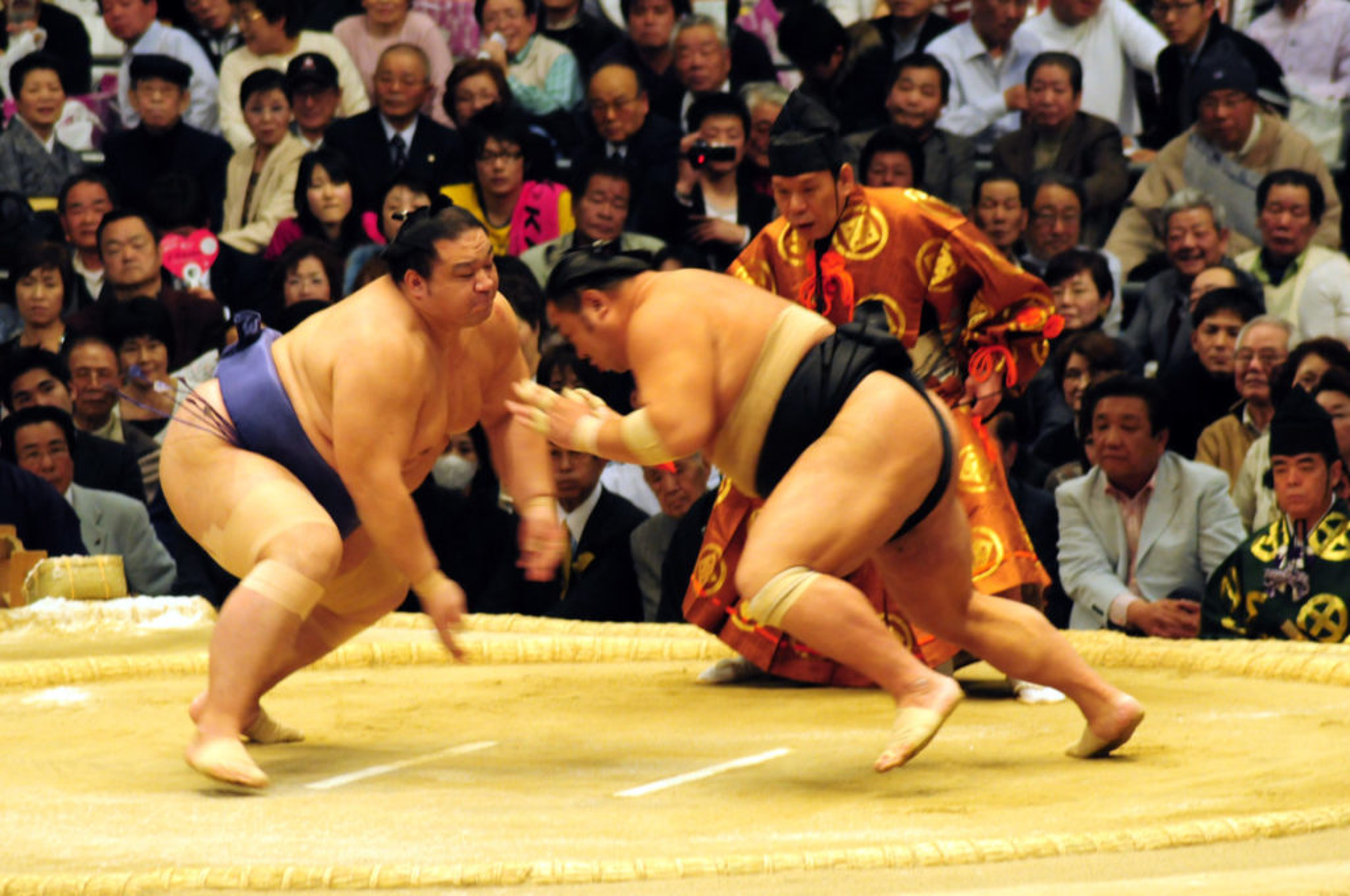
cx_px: 675
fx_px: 12921
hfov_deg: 6.0
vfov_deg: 4.0
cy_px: 448
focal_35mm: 345
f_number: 7.1
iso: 1600
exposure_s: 1/200
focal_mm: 230
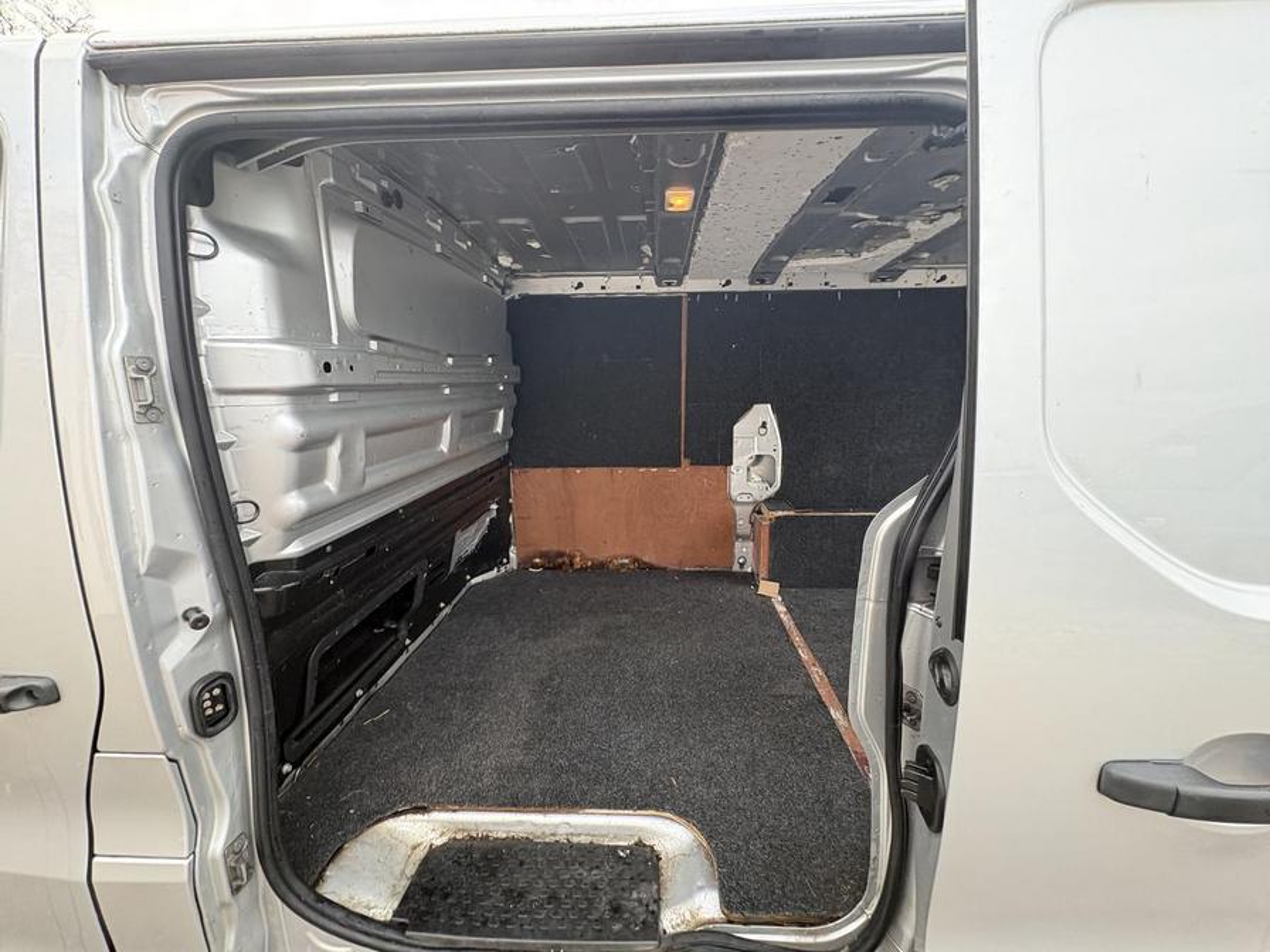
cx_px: 635
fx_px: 514
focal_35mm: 14
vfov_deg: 85.7
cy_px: 476
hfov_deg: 102.1
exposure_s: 1/99
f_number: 2.2
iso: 160
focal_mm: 2.22
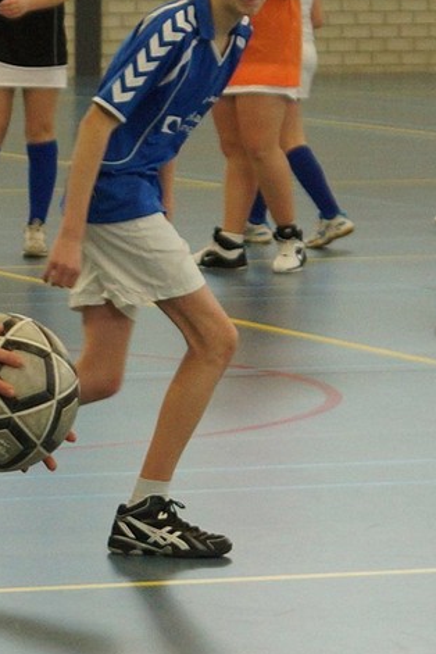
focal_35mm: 163
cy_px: 440
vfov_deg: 12.6
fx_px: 2961
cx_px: -24
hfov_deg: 8.4
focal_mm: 50
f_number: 3.2
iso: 800
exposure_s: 1/250
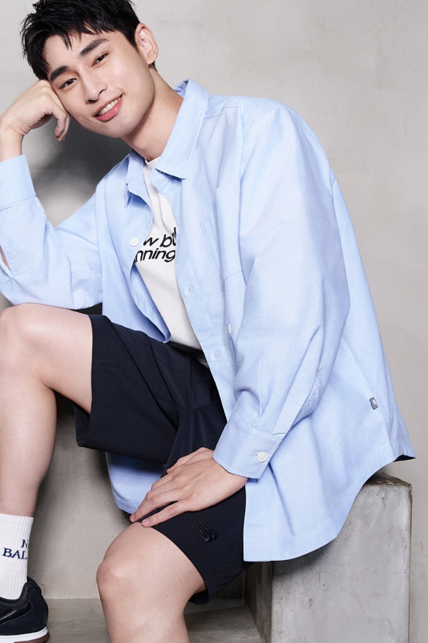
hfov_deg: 21.5
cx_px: 173
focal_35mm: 63
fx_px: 1124
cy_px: 390
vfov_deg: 31.8
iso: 250
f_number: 8
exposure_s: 1/200
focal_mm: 29
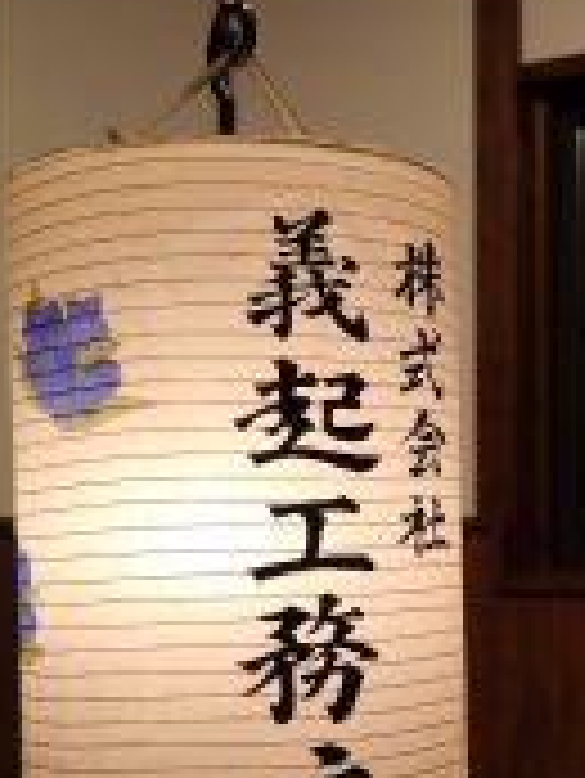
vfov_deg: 25.1
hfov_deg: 18.8
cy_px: 576
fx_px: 1733
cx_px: 533
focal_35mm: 77
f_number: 4.3
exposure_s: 1/15
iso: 800
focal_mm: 19
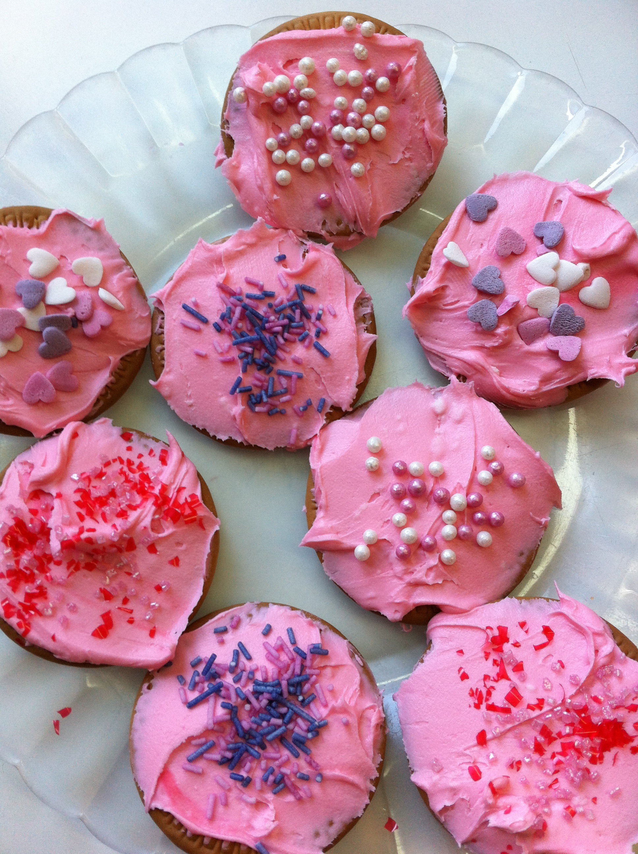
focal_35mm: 35
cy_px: 427
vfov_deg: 52.7
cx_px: 319
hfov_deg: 40.6
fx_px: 862
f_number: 2.8
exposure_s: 1/60
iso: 80
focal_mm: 3.85
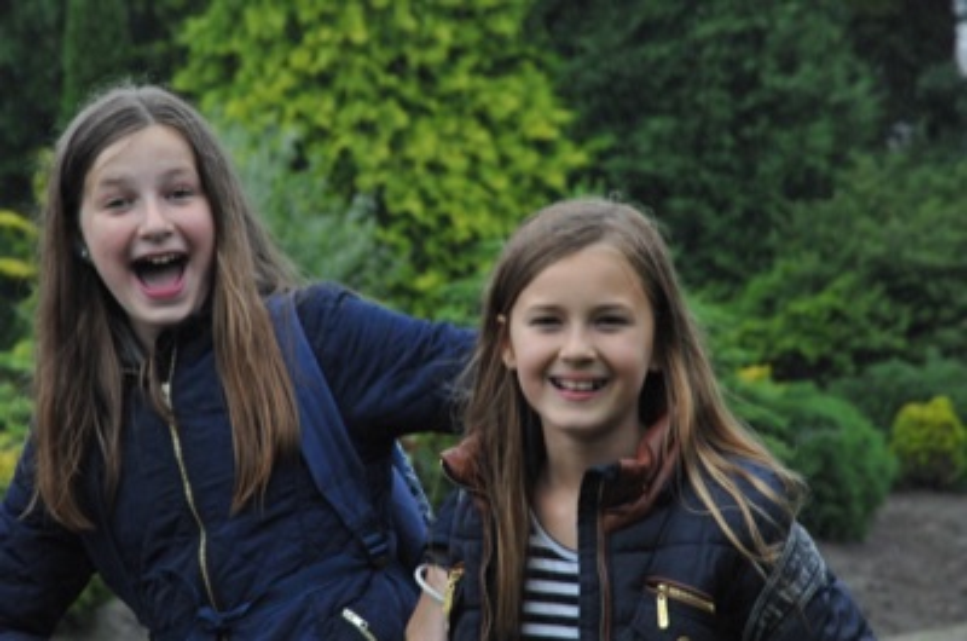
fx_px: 4825
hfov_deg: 11.4
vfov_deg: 7.6
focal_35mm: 180
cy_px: 320
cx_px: 484
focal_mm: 120
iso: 2000
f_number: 9
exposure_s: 1/320
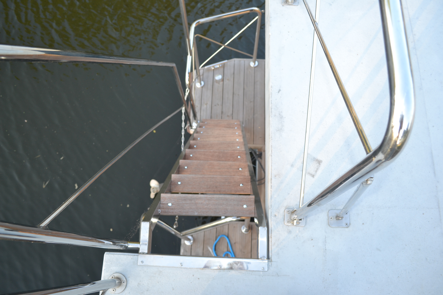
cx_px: 222
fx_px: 332
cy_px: 148
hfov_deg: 67.4
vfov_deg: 47.9
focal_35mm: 27
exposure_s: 1/125
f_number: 4
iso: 180
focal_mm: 18
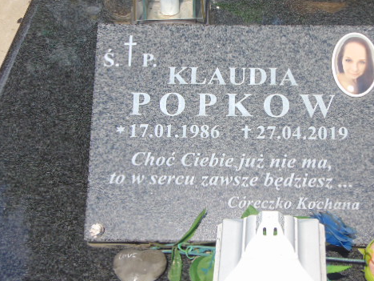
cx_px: 237
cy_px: 107
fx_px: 886
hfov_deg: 23.8
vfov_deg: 18.0
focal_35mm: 82
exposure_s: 1/250
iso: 80
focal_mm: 10.8
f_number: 9.3
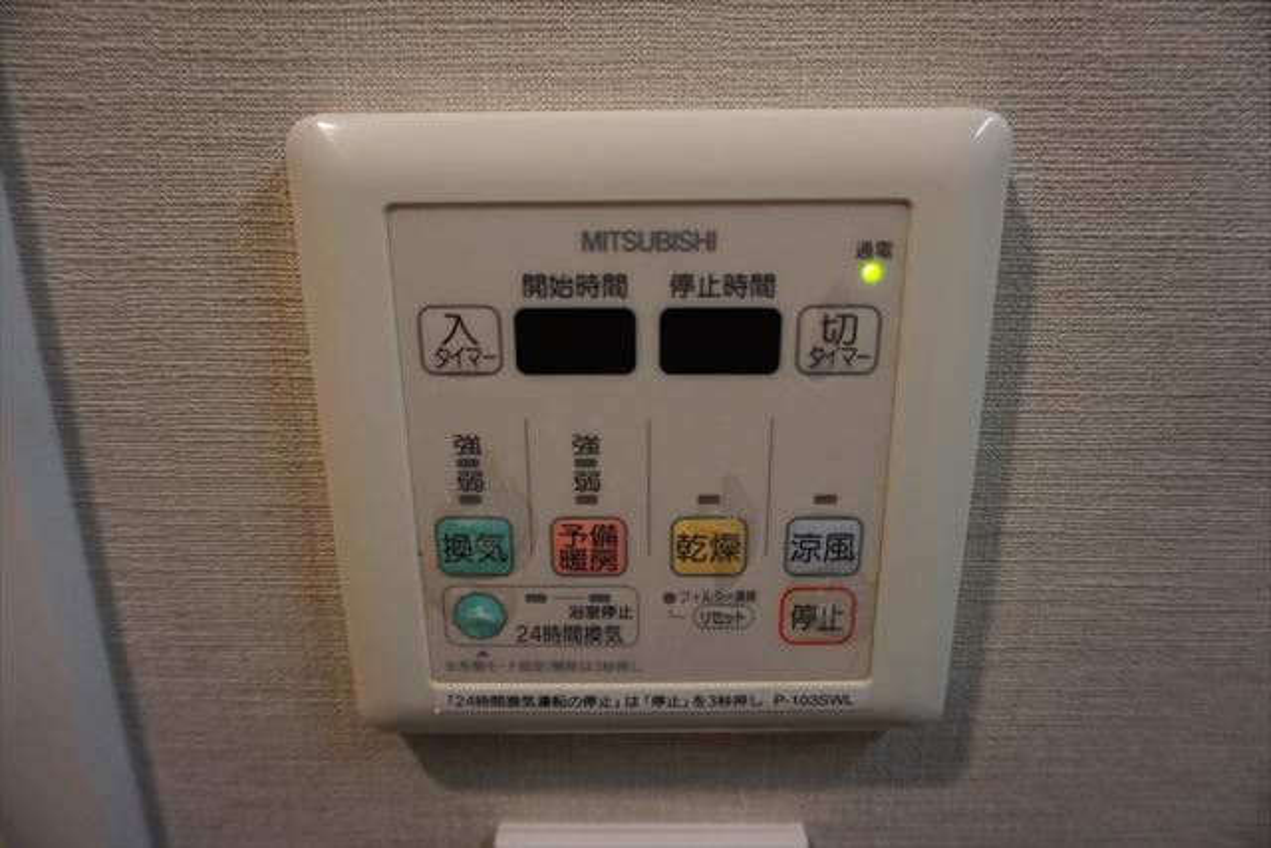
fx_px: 847
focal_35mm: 24
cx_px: 636
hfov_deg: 73.7
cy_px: 424
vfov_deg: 53.2
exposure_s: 1/160
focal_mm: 16
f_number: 3.5
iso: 1600
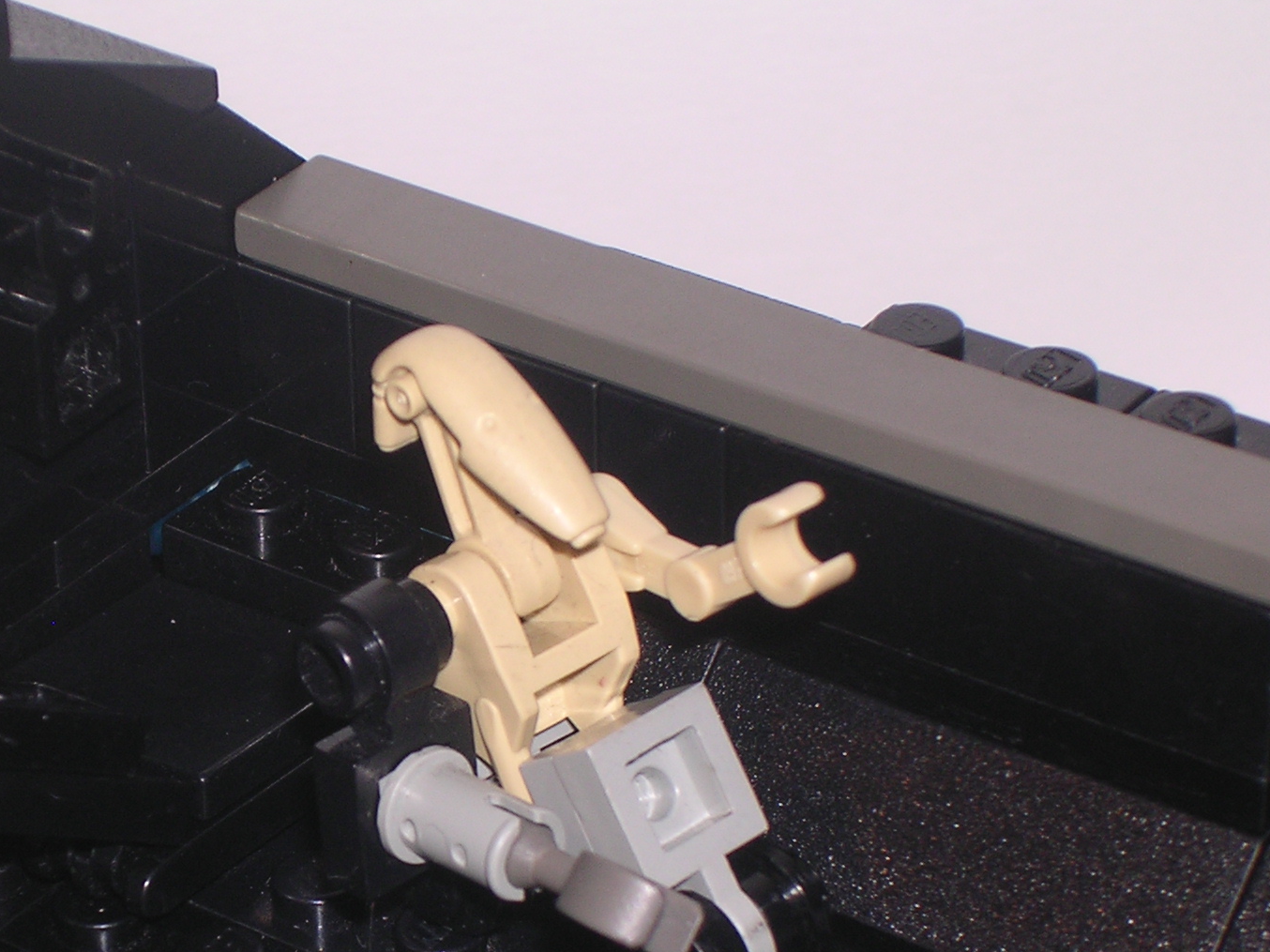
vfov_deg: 8.5
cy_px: 669
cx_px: 340
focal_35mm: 174
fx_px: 6383
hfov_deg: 11.3
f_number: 4.9
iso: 100
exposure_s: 1/60.1
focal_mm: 17.4
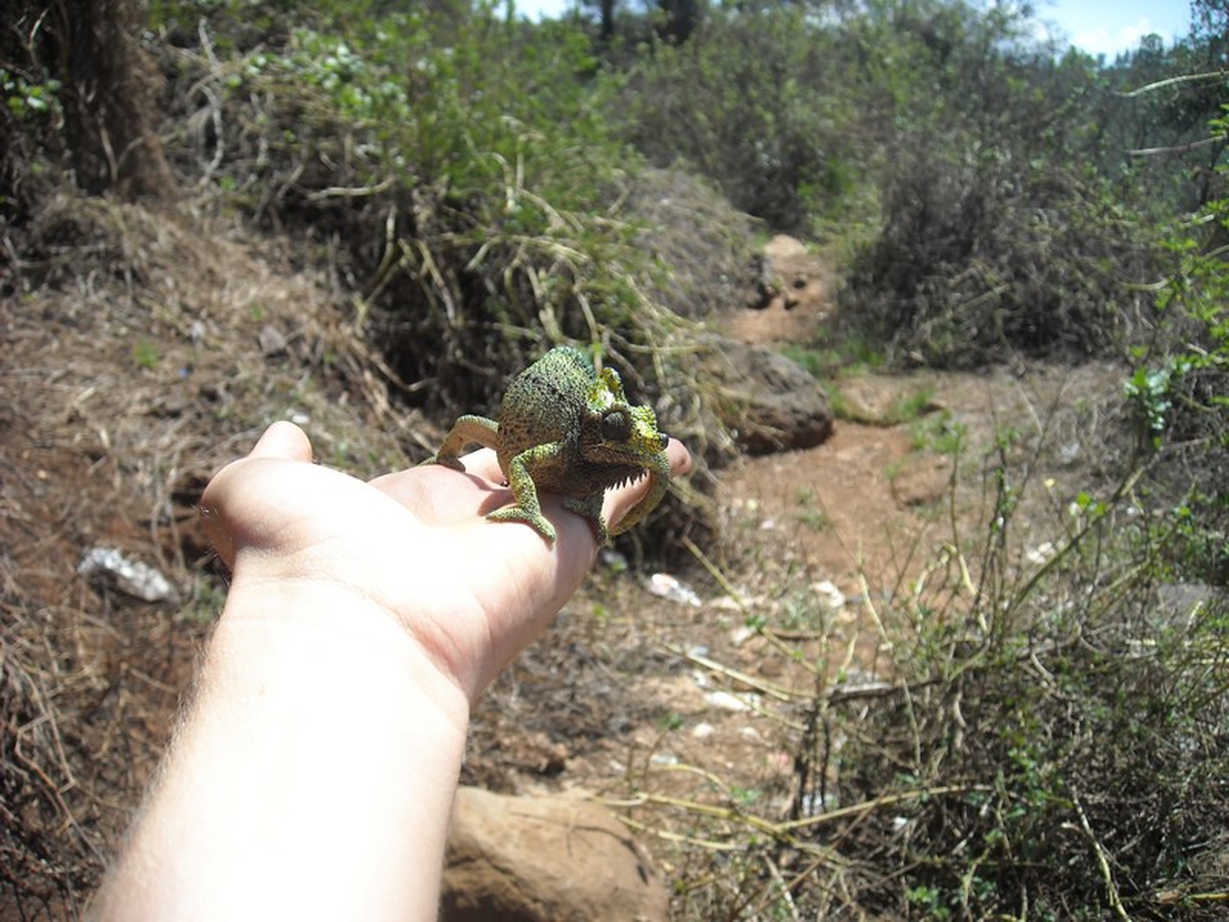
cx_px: 614
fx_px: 1243
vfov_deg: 40.7
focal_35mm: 35
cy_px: 461
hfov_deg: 52.6
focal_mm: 5.7
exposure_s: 1/154
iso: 64
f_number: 5.6
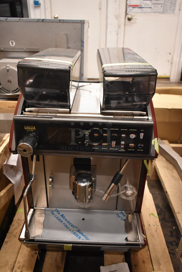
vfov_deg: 61.9
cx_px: 91
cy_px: 136
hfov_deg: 43.7
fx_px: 227
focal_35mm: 30
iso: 2800
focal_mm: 20
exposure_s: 1/125
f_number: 3.8
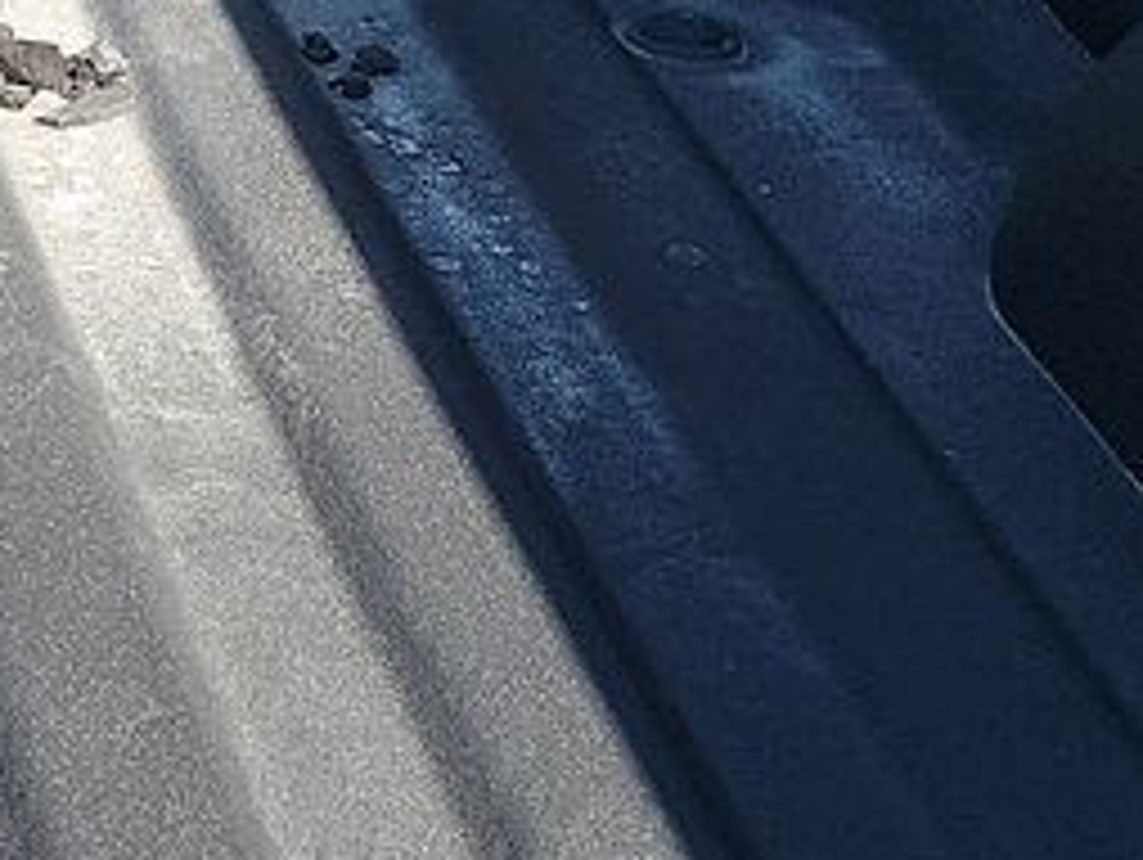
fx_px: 4991
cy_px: -86
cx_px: -891
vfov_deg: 9.7
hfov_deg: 12.1
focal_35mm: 151
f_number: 1.8
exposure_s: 1/348
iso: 50
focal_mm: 6.7
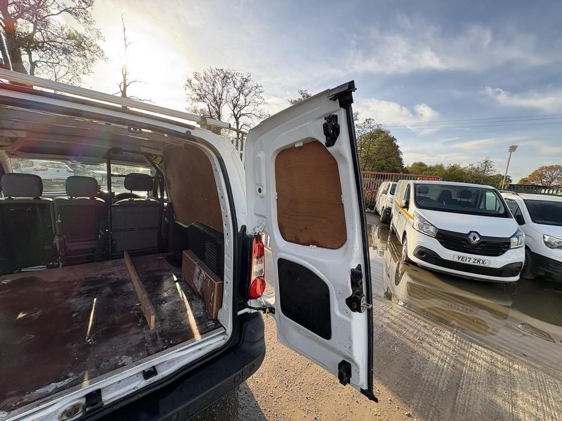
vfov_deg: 85.7
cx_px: 281
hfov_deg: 102.1
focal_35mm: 14
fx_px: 227
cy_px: 210
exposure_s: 1/329
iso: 40
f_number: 2.2
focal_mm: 2.22
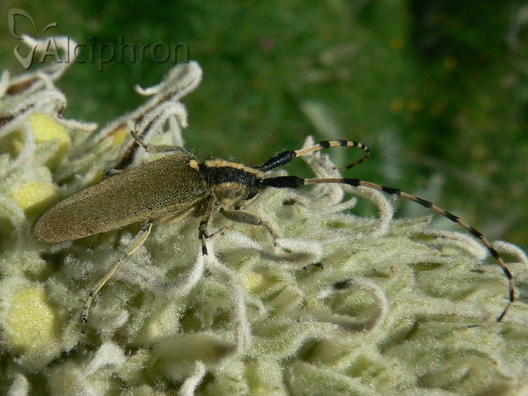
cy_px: 198
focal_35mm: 36
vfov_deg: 39.7
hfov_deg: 51.4
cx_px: 264
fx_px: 549
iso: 80
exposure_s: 1/500
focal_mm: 6
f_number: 7.1
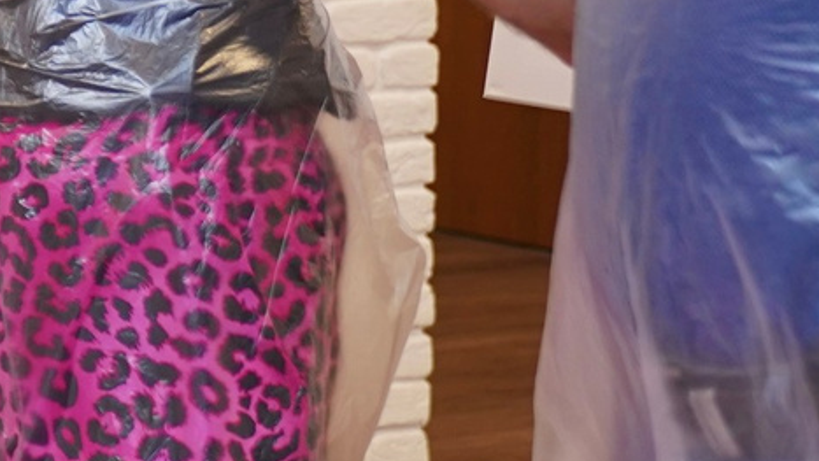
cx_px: -735
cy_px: -264
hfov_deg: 10.0
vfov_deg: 6.0
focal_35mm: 201
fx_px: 4366
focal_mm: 35
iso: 400
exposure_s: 1/60
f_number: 2.8
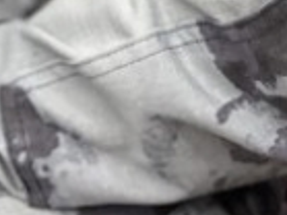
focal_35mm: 115
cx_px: 67
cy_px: -289
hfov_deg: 17.0
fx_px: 953
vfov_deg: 11.0
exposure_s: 1/42
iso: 800
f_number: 1.78
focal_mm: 6.76
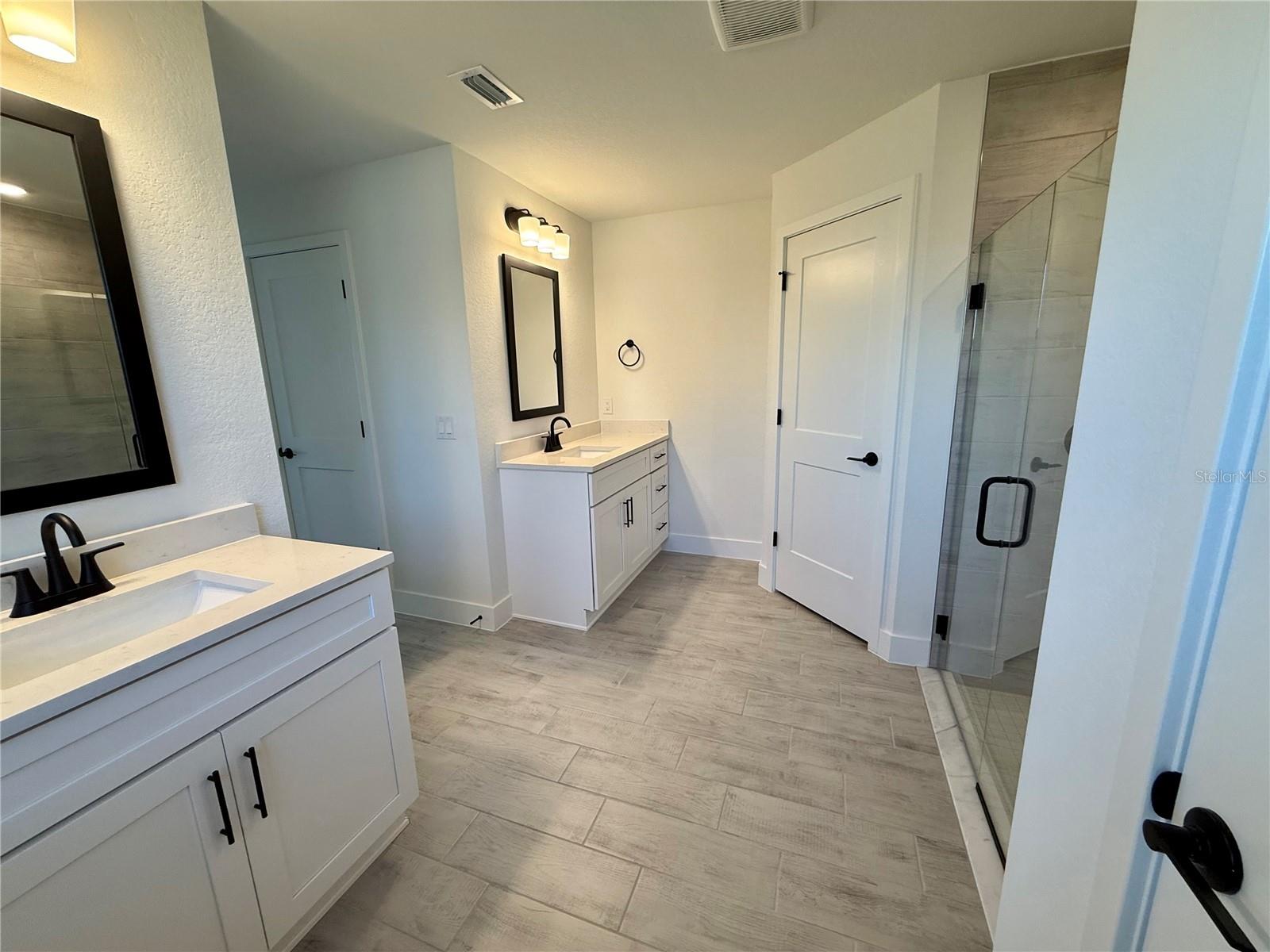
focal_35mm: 14
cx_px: 635
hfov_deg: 102.1
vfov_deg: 85.7
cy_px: 476
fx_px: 514
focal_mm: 2.22
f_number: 2.2
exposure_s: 1/120
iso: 100
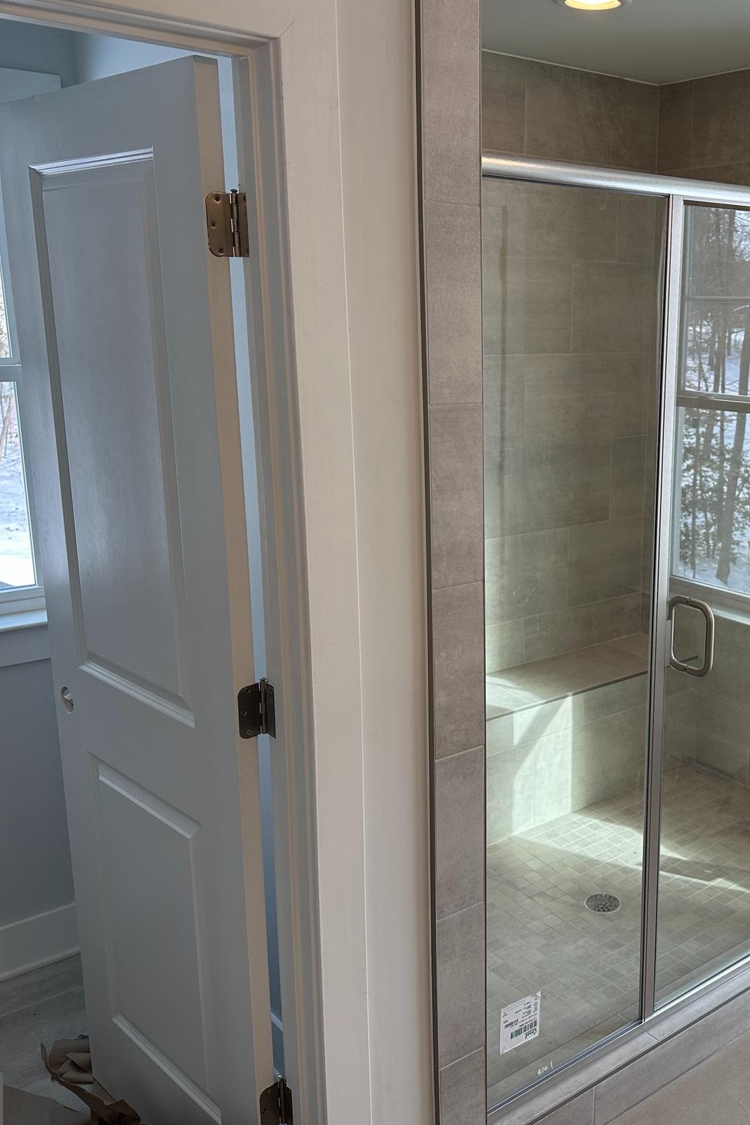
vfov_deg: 55.8
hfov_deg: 37.7
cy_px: 560
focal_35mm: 34
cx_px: 582
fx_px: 1063
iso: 80
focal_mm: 6.86
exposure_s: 1/262
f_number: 1.78
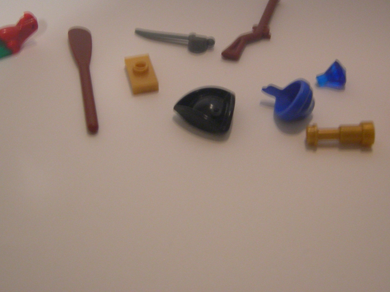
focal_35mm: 55
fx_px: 620
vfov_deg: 26.2
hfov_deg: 34.9
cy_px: 74
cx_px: 207
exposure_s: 1/3.1
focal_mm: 7.5
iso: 200
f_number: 2.7
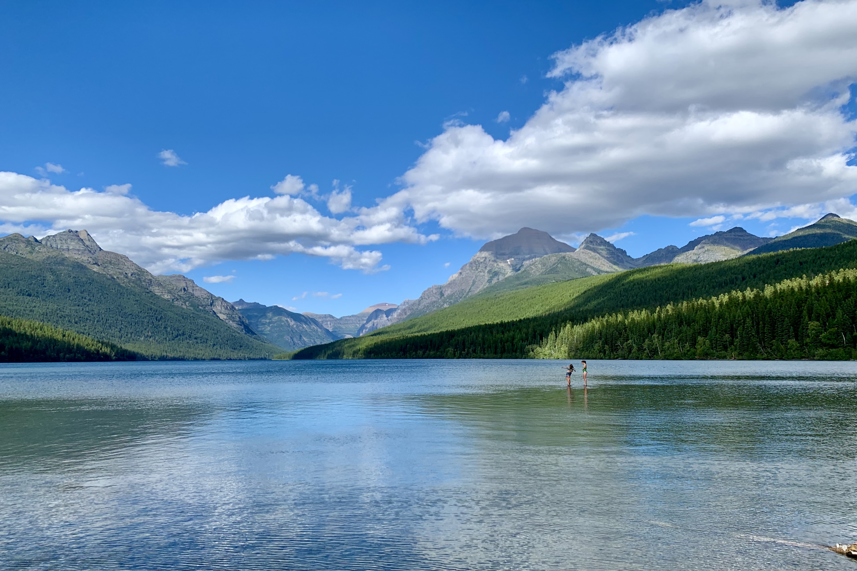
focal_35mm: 28
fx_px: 667
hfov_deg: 65.5
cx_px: 430
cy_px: 291
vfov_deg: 46.4
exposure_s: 1/2257
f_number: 1.8
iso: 25
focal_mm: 4.25
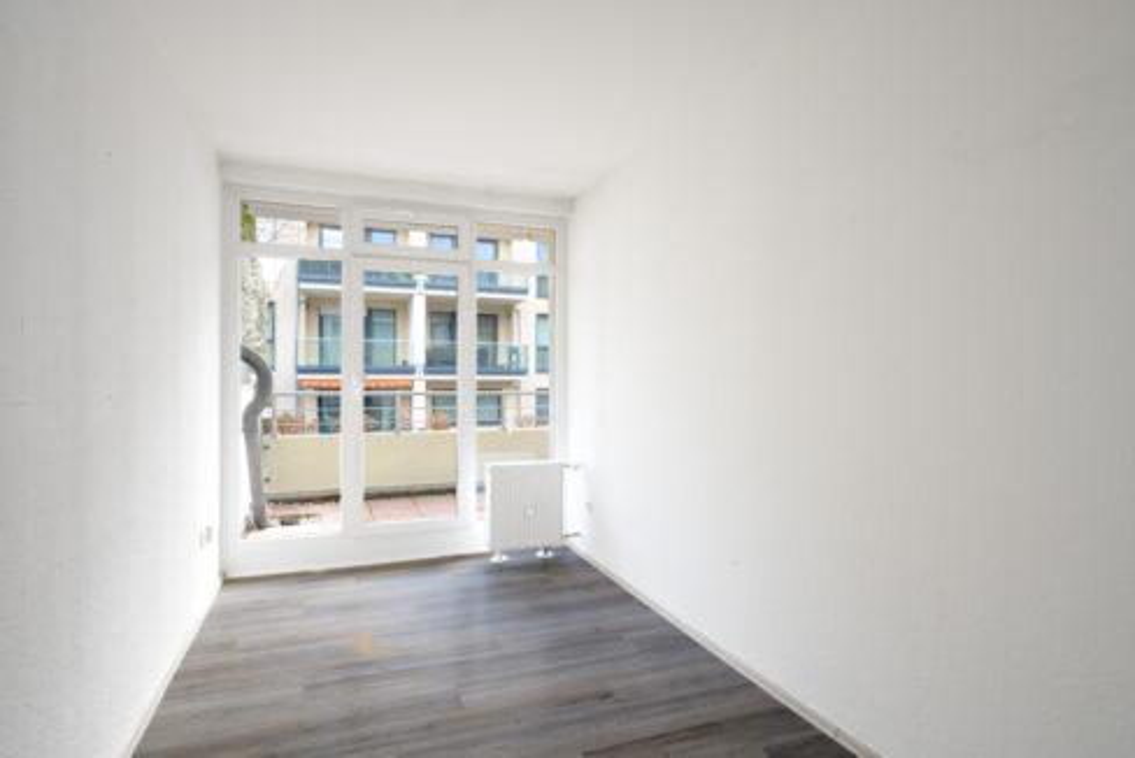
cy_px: 379
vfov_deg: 64.6
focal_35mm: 19
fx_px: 599
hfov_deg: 86.9
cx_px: 568
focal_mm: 19
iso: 250
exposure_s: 1/40
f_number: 9
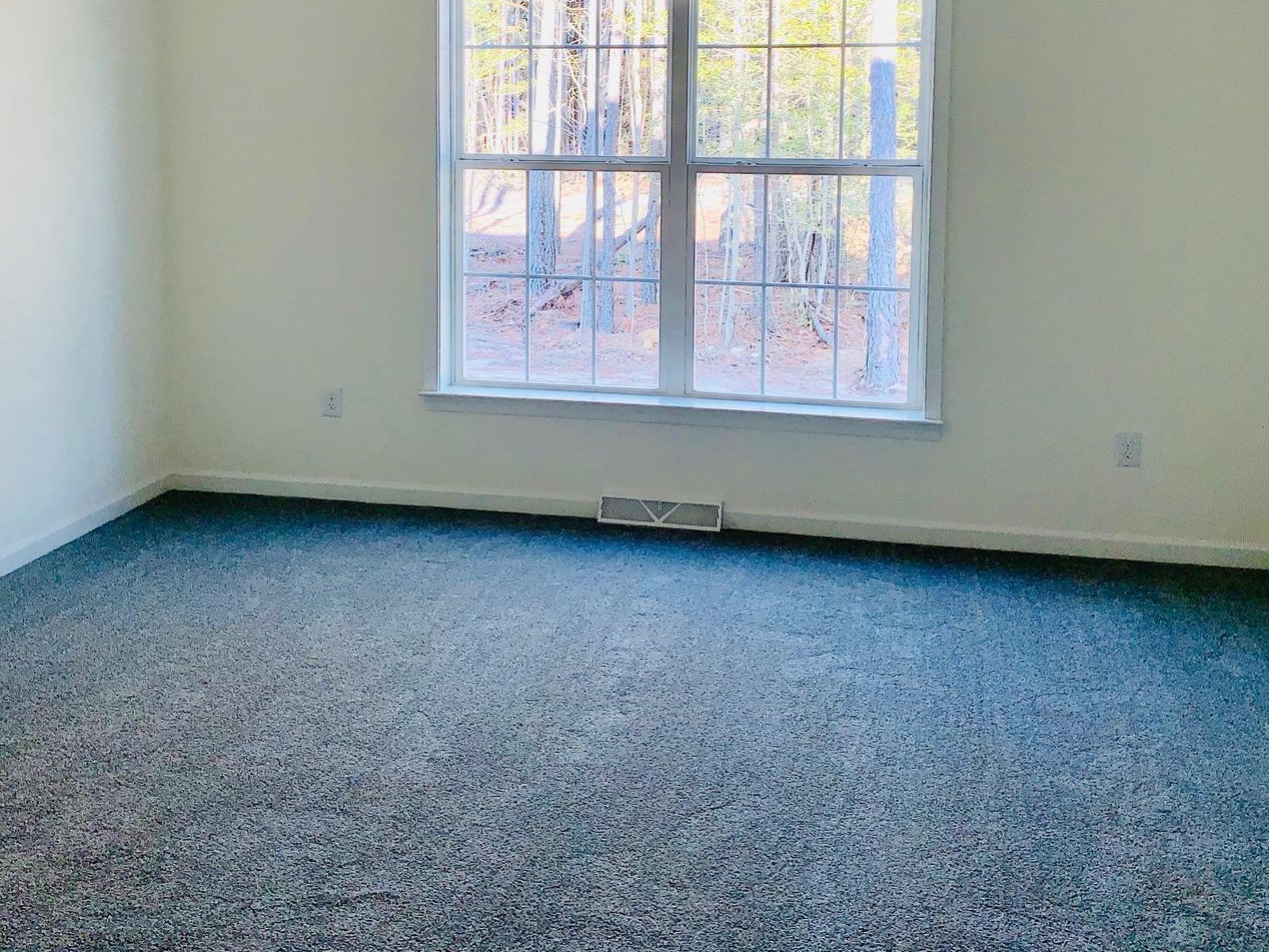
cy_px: 254
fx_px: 1540
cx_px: 553
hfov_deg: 44.7
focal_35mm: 42
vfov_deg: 33.7
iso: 25
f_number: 1.8
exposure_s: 1/141
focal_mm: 4.25
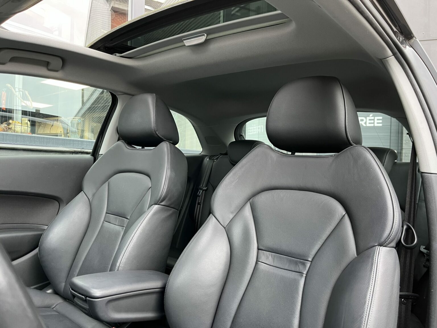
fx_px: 328
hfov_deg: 67.3
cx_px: 218
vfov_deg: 53.1
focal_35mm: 26
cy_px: 164
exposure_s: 1/60
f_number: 1.6
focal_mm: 5.1
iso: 160
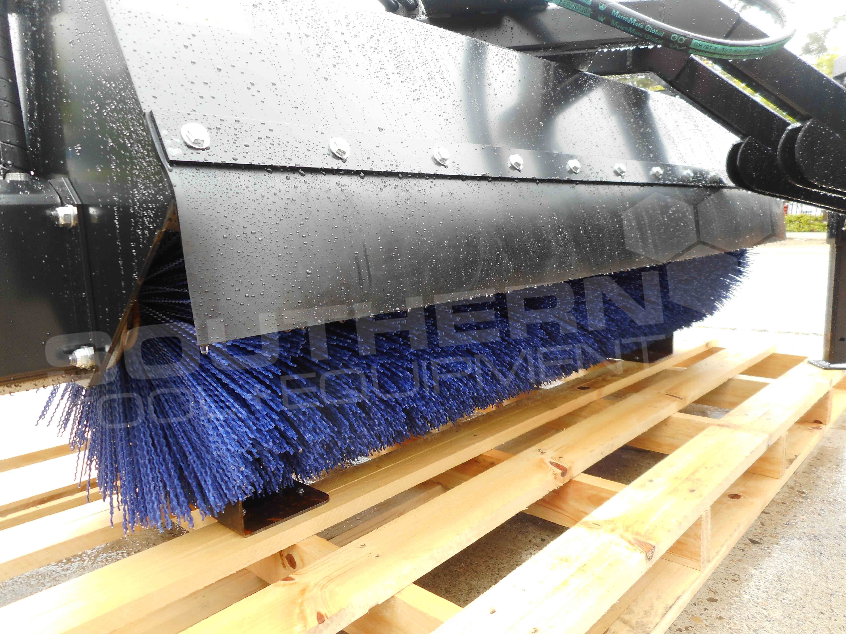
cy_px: 317
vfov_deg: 54.9
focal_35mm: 25
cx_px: 423
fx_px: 611
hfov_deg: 69.4
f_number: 3.7
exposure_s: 1/100
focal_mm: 4.5
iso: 80
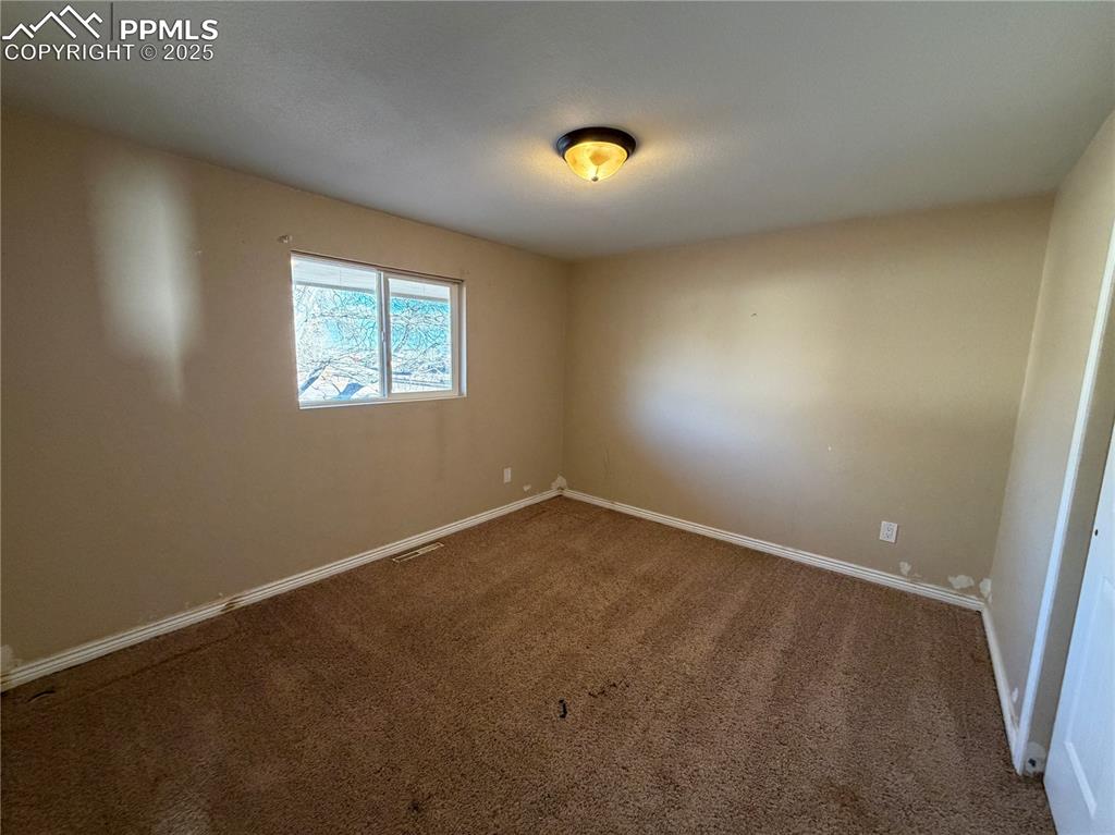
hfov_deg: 102.1
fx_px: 451
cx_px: 558
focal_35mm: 14
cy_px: 418
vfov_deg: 85.6
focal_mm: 2.22
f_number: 2.2
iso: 400
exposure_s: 1/60
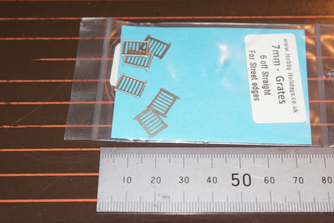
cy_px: 112
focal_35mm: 82
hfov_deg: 24.6
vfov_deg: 16.6
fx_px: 765
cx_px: 167
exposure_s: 1/80
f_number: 6.3
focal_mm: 55
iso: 400
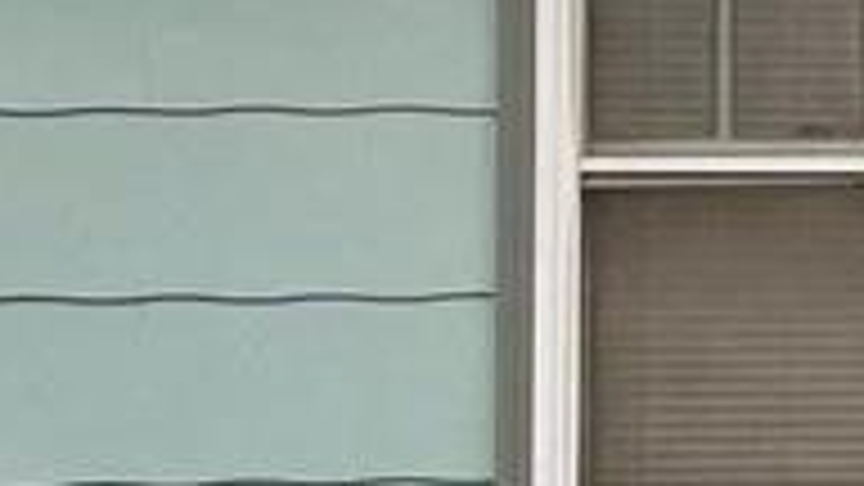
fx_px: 4857
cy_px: -68
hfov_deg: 9.0
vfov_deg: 5.7
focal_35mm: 212
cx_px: 2214
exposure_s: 1/400
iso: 50
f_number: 1.6
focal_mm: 5.96
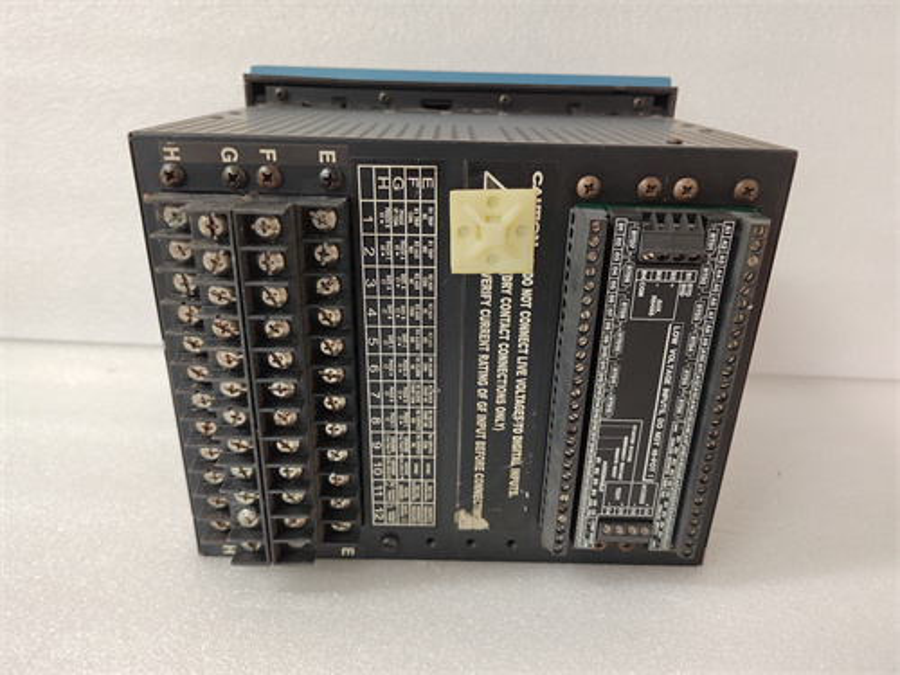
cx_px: 450
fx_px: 598
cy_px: 338
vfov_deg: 58.9
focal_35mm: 23
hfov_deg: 73.9
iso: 1575
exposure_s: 1/50
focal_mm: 5.52
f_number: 1.9
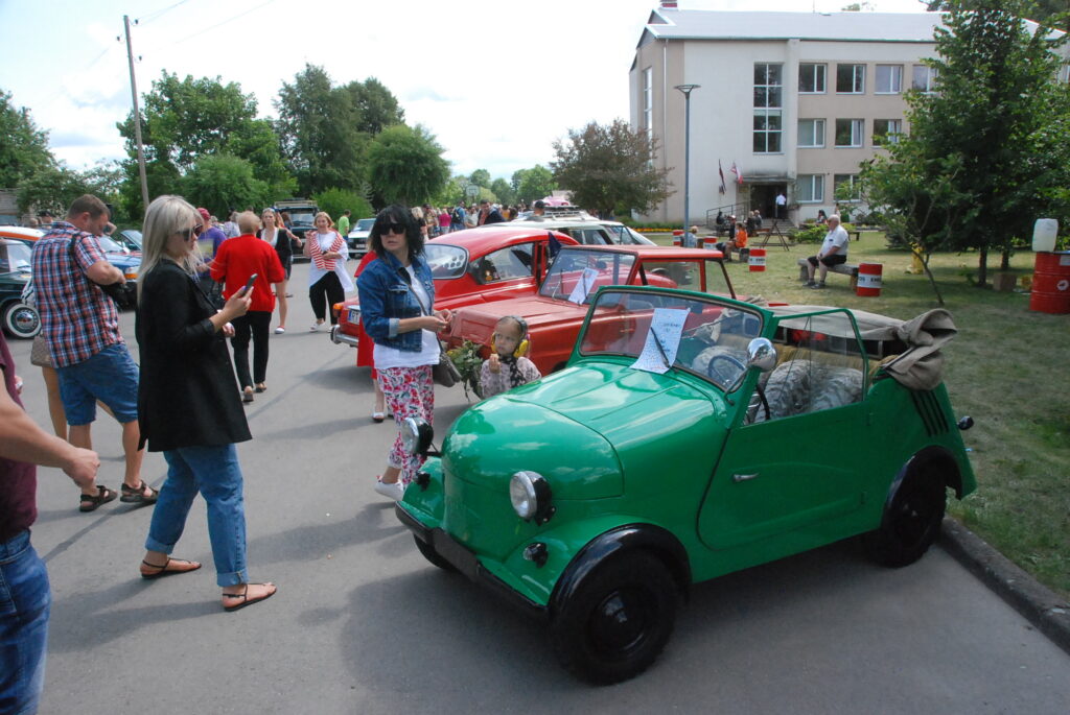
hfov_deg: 67.3
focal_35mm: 27
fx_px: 803
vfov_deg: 48.0
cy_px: 358
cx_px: 535
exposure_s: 1/640
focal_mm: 18
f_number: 13
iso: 1600
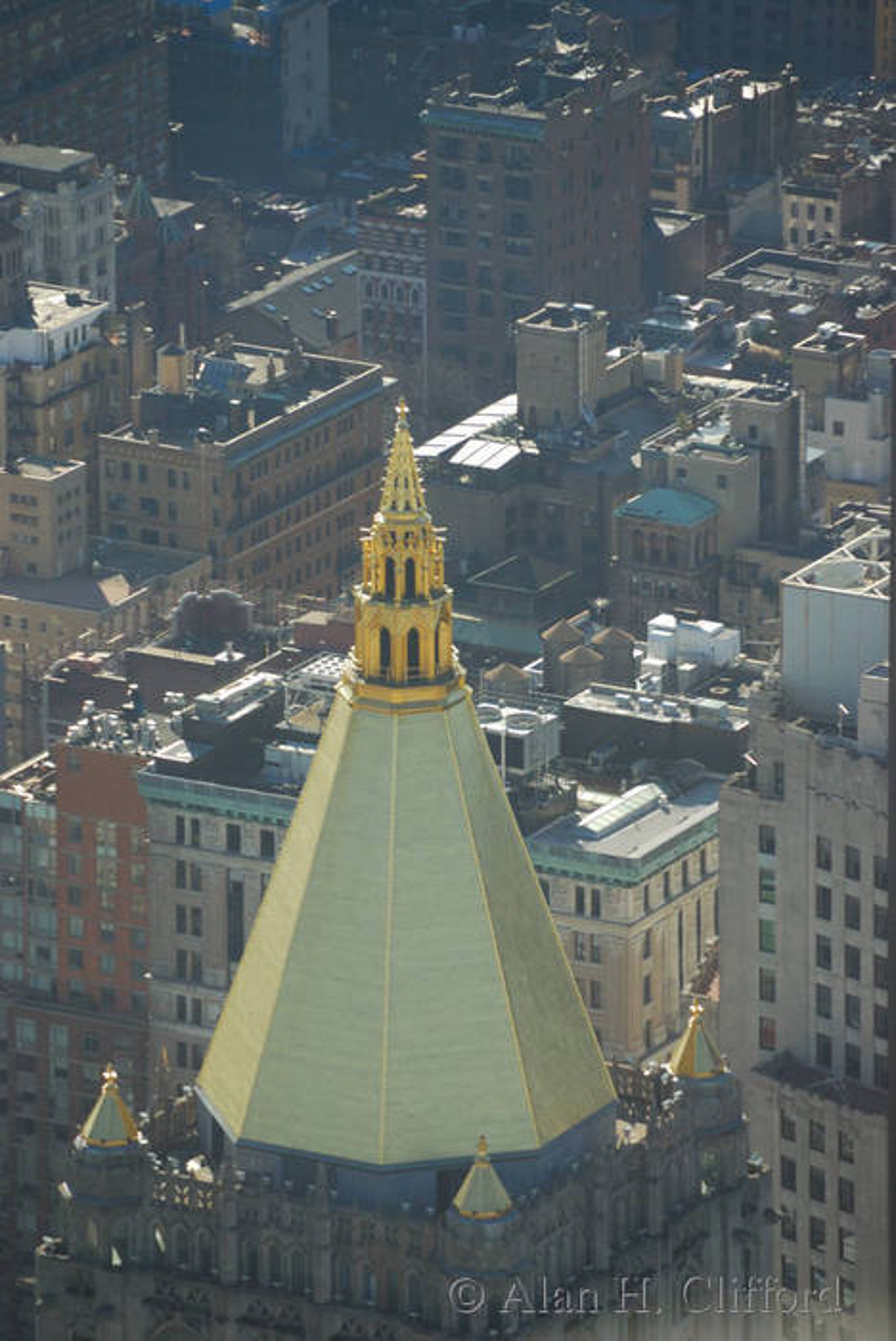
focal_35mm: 300
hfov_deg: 4.6
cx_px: 448
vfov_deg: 6.9
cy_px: 670
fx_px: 11177
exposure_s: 1/200
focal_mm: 200
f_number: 5.6
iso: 320
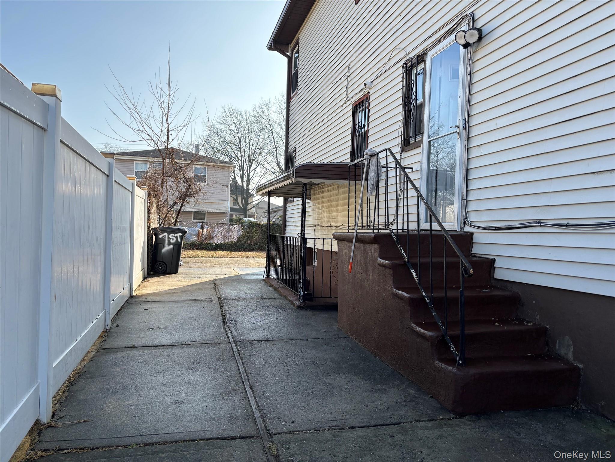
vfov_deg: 53.1
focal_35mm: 26
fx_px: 462
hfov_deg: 67.3
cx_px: 308
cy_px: 231
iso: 50
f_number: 1.6
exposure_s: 1/1522
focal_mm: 5.96
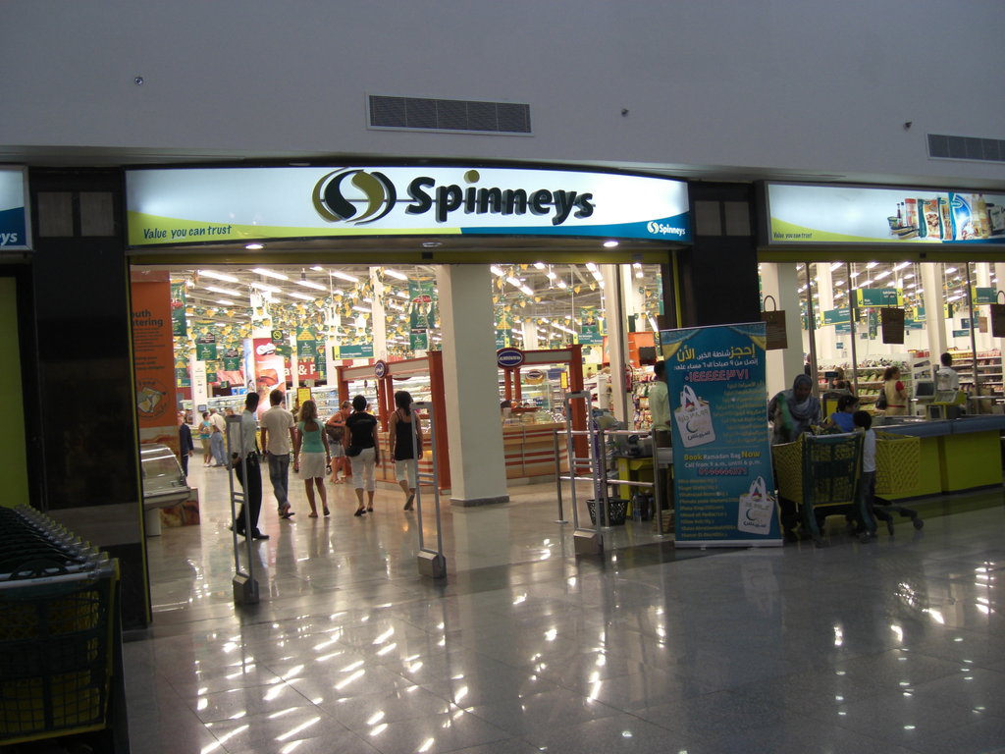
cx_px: 502
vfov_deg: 37.7
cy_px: 377
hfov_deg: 49.0
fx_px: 1103
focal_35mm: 38
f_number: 2.8
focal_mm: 7.9
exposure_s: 1/40
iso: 100
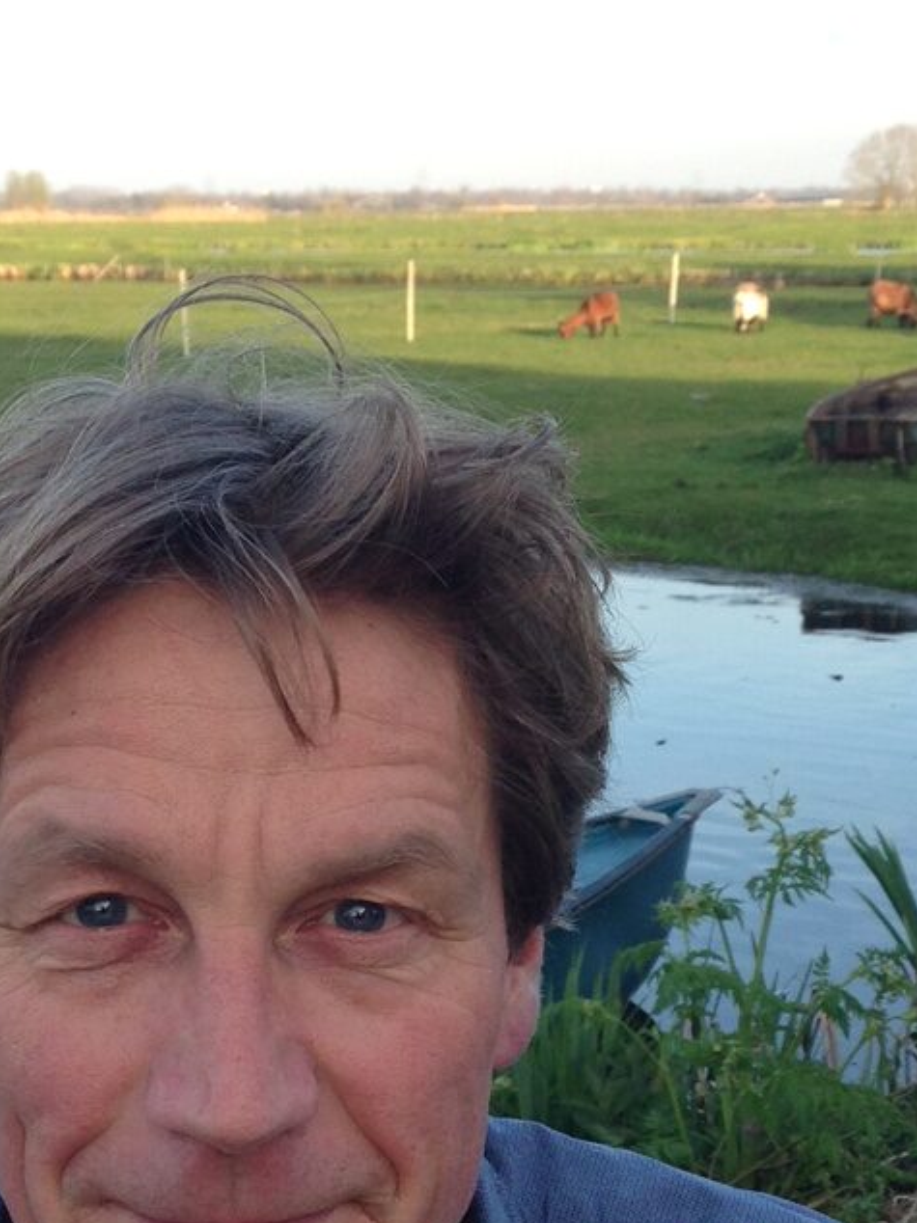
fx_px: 3004
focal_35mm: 85
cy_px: 880
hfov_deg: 17.3
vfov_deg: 22.9
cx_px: 373
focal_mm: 4.12
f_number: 2.4
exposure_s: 1/246
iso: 50
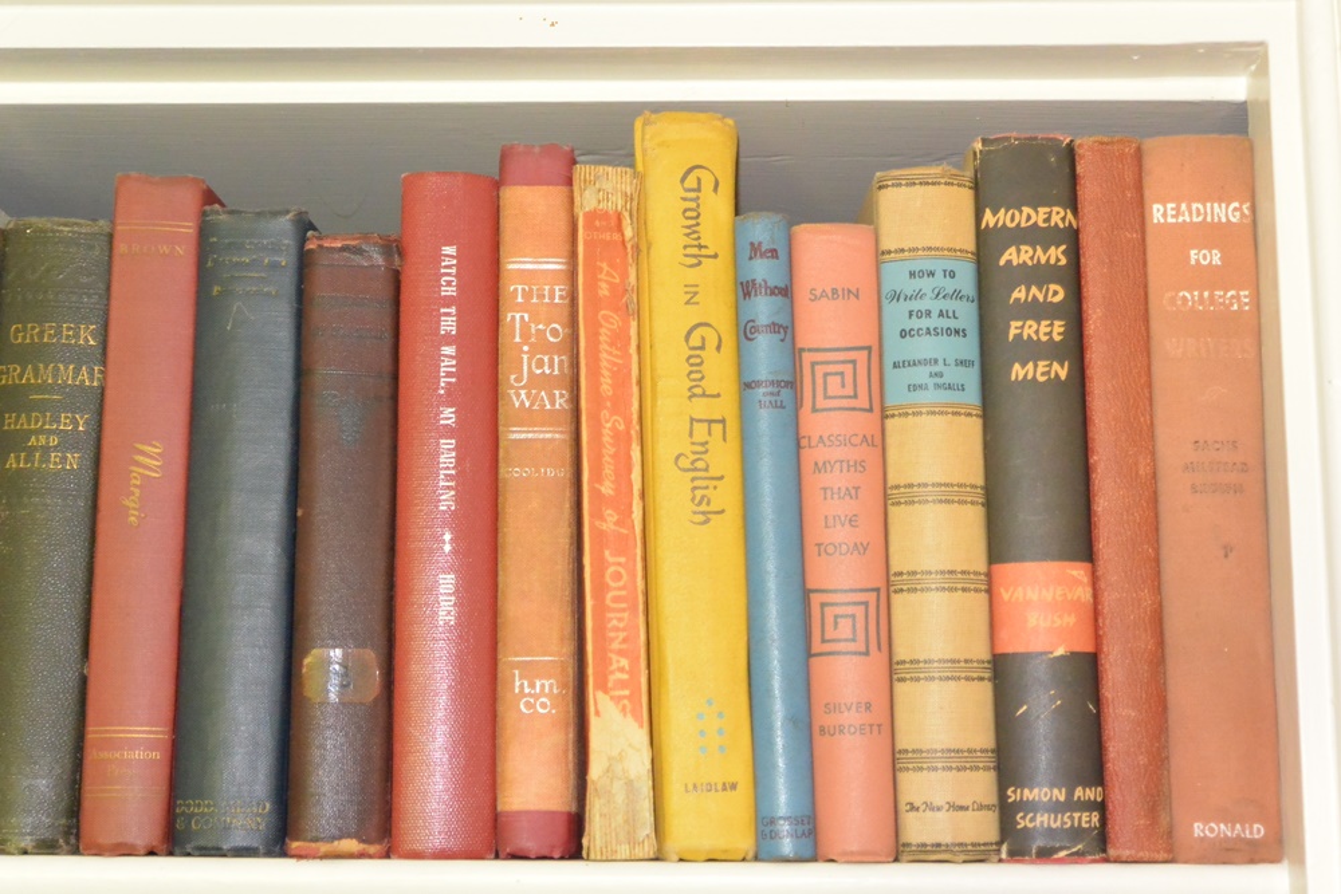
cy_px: 447
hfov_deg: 38.2
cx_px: 670
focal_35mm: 52
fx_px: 1937
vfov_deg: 26.0
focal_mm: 19.6
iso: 1400
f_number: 4.8
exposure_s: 1/10
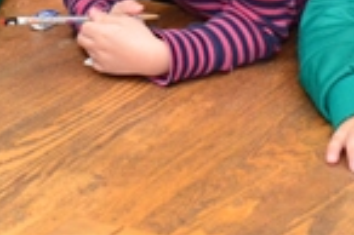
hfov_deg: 11.3
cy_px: -161
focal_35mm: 180
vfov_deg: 7.4
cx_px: 0
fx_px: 1765
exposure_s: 1/250
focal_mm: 35
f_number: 5.6
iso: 3200
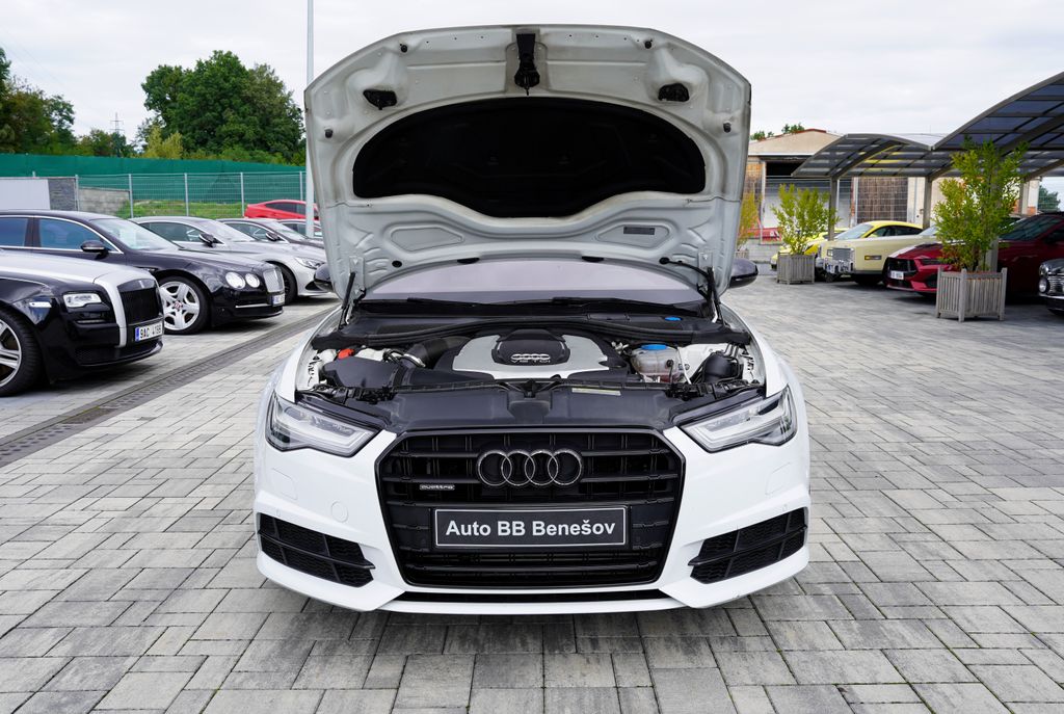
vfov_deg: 43.8
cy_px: 357
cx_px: 532
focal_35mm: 30
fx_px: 888
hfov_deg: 61.8
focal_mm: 30
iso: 100
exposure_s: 1/100
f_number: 7.1
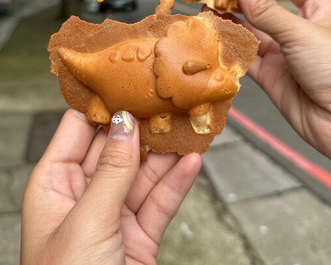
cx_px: 156
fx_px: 382
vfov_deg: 36.3
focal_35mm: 39
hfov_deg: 46.8
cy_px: 37
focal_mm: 6.86
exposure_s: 1/864
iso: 80
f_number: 1.78
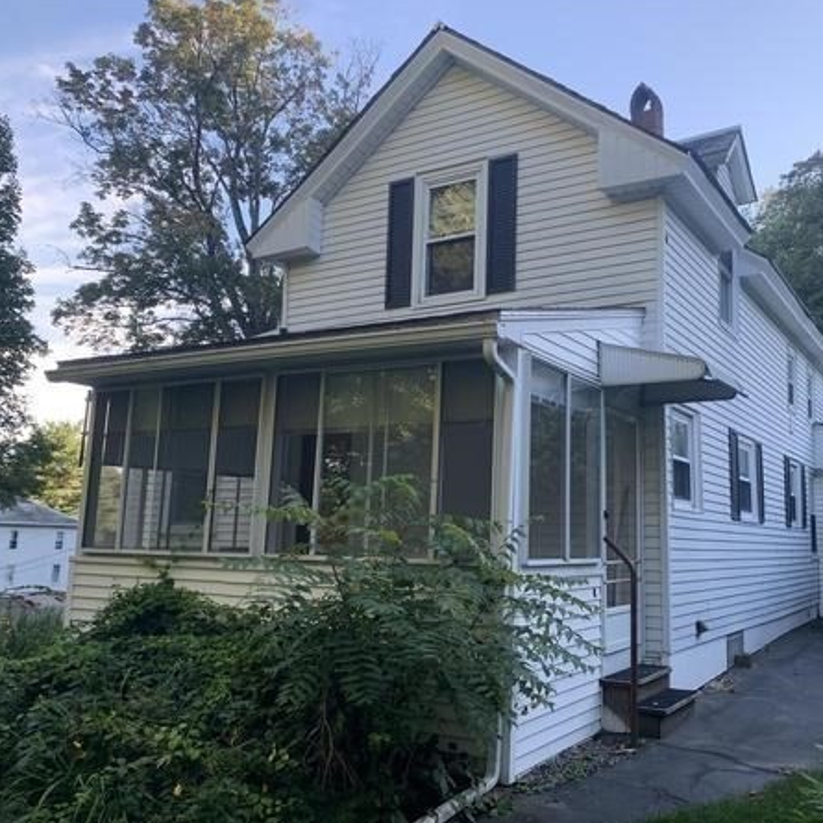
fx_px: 834
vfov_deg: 52.5
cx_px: 520
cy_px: 409
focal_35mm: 31
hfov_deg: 51.9
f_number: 1.8
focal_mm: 4.25
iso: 25
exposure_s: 1/180
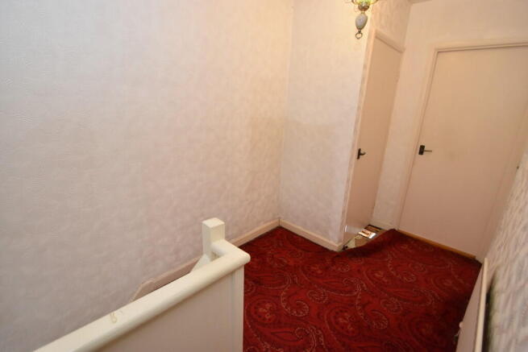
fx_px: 220
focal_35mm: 15
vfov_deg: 77.4
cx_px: 264
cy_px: 176
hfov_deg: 100.4
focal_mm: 10
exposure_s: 1/60
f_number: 3.5
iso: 900
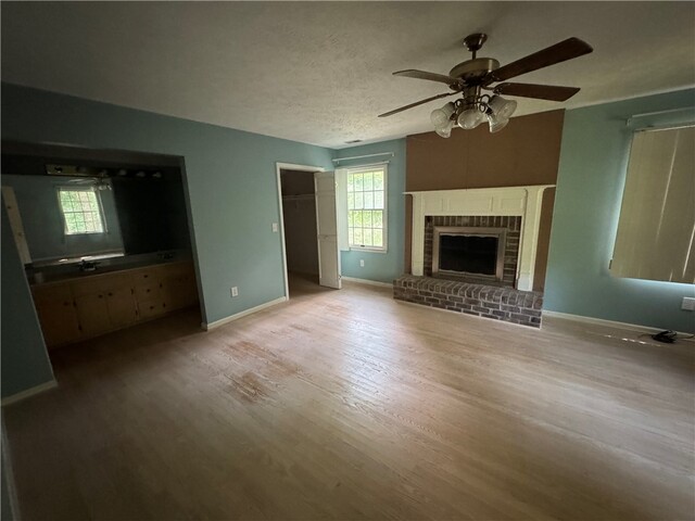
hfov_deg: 102.1
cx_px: 348
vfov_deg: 85.7
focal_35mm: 14
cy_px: 260
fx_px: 281
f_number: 2.2
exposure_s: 1/60
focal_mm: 2.22
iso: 1000
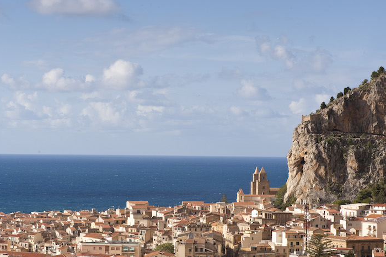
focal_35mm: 120
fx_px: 1286
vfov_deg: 11.4
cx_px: 174
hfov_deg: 17.1
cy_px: 137
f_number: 14
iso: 200
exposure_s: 1/250
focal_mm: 105
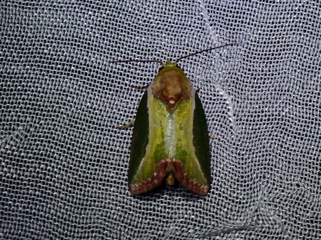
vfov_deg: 14.8
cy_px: 120
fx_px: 927
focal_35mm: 100
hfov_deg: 19.6
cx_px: 160
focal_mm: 18
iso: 160
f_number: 6.3
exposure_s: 1/400
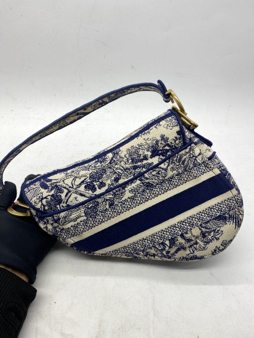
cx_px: 127
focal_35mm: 26
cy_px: 169
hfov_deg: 53.1
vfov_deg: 67.3
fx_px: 254
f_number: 1.8
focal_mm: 4.25
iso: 40
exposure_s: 1/100
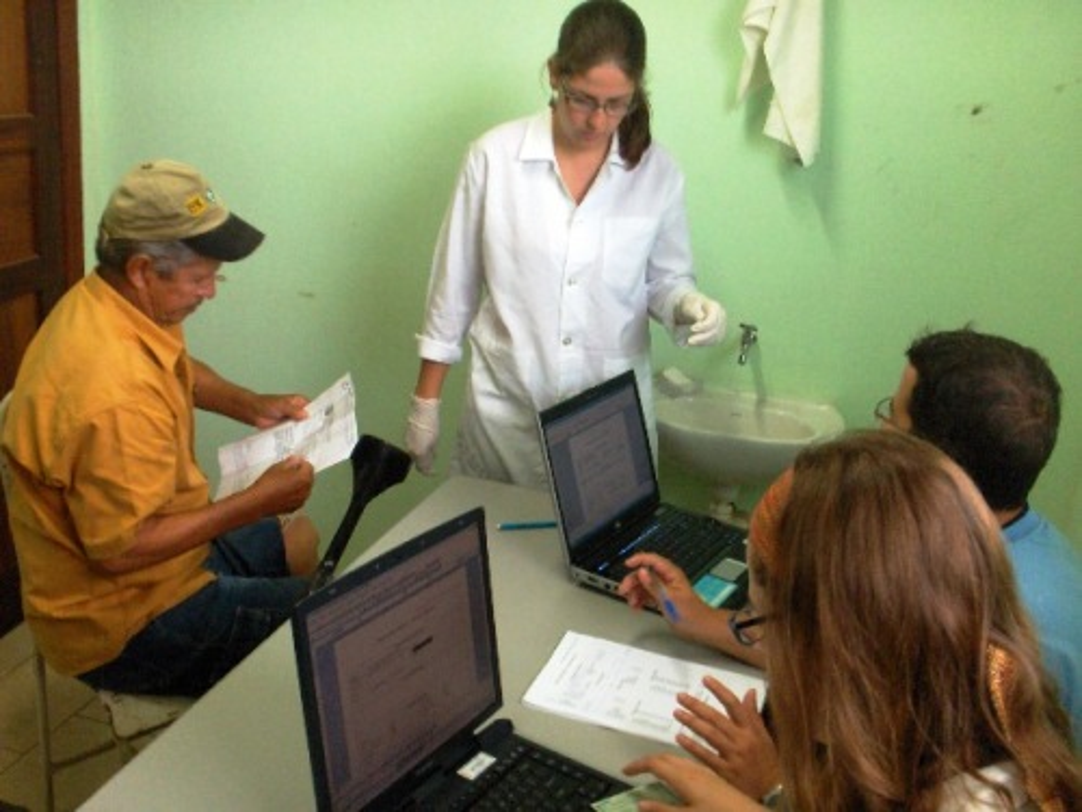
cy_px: 406
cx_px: 541
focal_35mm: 37
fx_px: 1157
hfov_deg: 50.1
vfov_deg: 38.7
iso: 200
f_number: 2.8
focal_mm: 6.11
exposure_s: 1/64.7
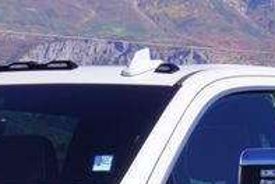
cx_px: 27
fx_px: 2027
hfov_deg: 7.7
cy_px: 410
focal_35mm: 265
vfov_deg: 5.1
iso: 100
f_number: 11
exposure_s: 1/160
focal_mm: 34
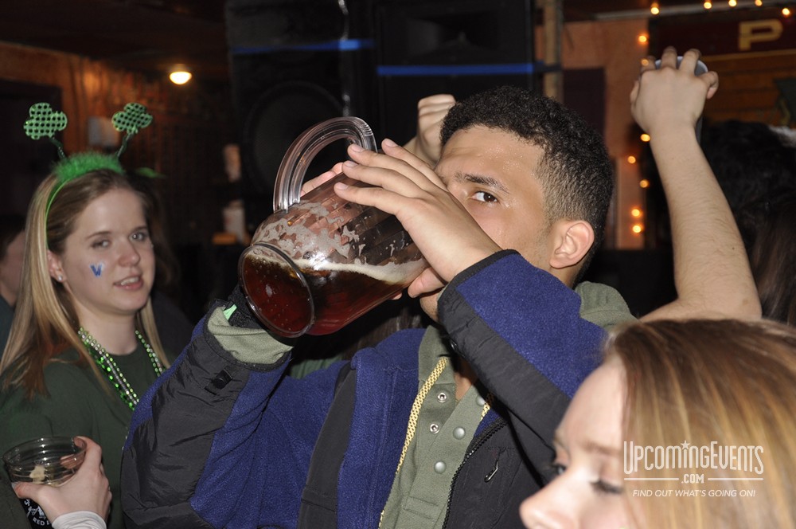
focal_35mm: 68
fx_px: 1491
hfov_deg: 29.9
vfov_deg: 20.1
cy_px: 264
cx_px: 398
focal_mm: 45
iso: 400
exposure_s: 1/60
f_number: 4.8
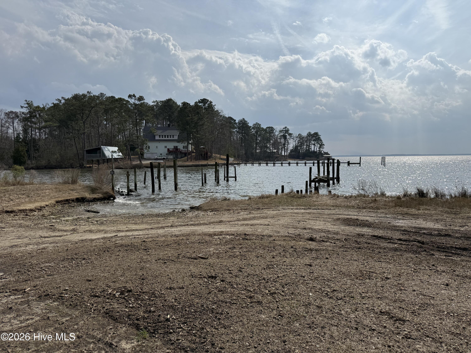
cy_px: 176
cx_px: 236
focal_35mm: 24
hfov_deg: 71.6
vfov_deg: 56.8
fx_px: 327
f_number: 1.78
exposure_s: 1/14286
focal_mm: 6.76
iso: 80
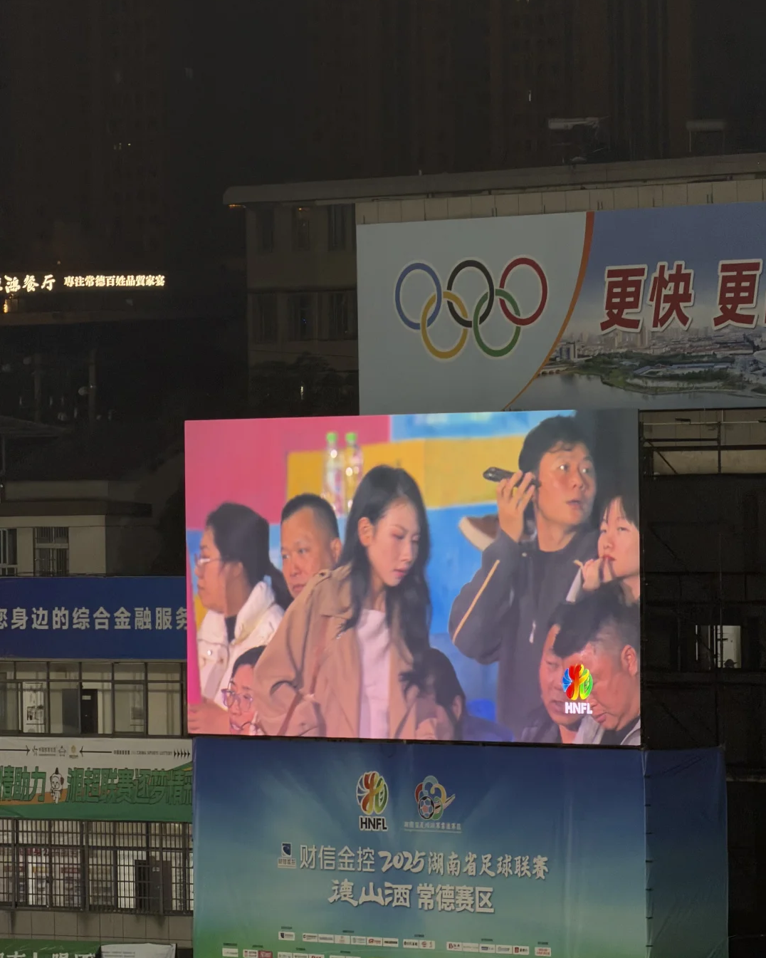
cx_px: 384
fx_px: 5923
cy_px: 491
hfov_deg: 7.4
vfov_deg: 9.2
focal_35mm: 209
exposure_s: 1/100
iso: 200
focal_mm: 16.89
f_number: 2.8
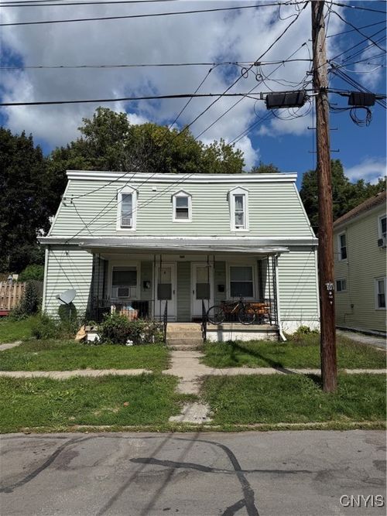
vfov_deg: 71.6
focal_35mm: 24
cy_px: 258
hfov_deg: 56.8
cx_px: 194
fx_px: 358
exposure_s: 1/9091
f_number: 1.78
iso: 80
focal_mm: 6.76
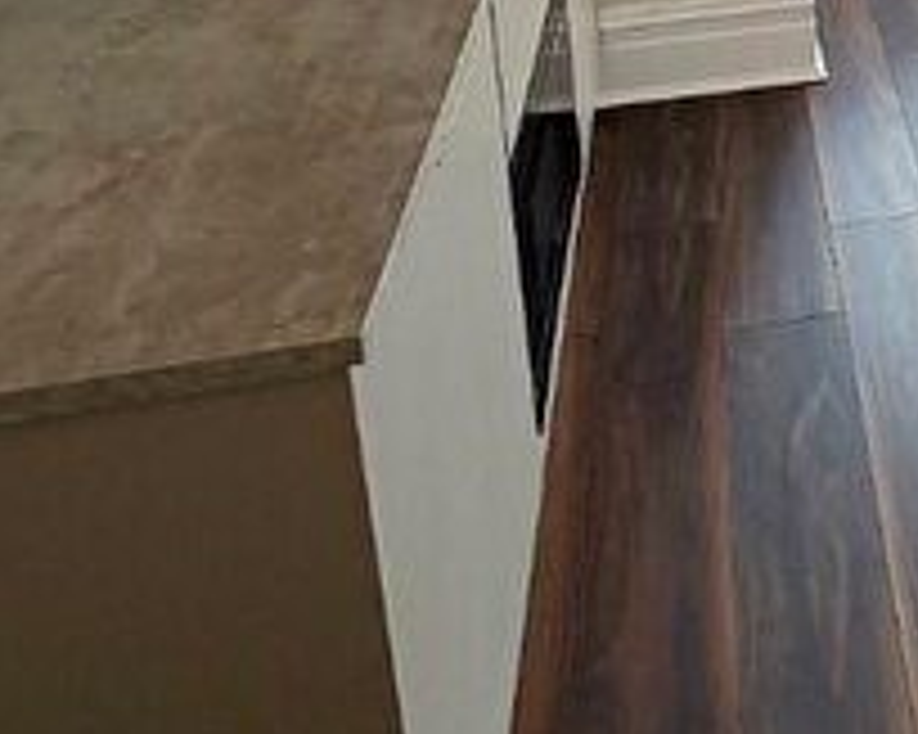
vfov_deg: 26.2
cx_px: 1022
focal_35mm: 47
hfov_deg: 34.0
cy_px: -272
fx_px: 1276
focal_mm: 2.22
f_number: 2.2
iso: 40
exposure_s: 1/141
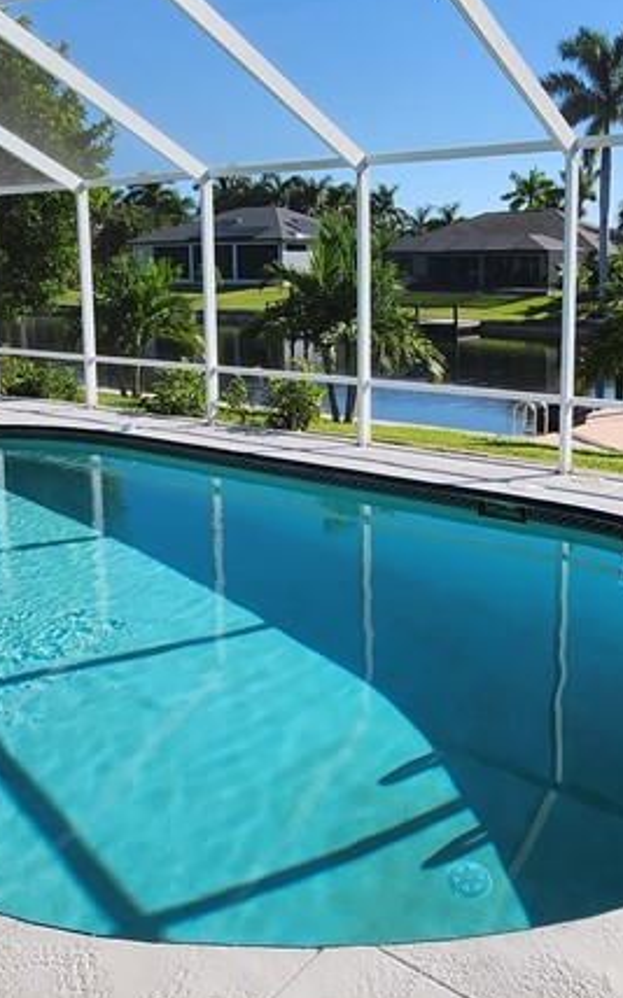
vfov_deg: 57.7
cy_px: 394
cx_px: 376
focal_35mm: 33
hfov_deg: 38.1
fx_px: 898
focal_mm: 1.74
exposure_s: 1/848
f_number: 2.2
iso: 32
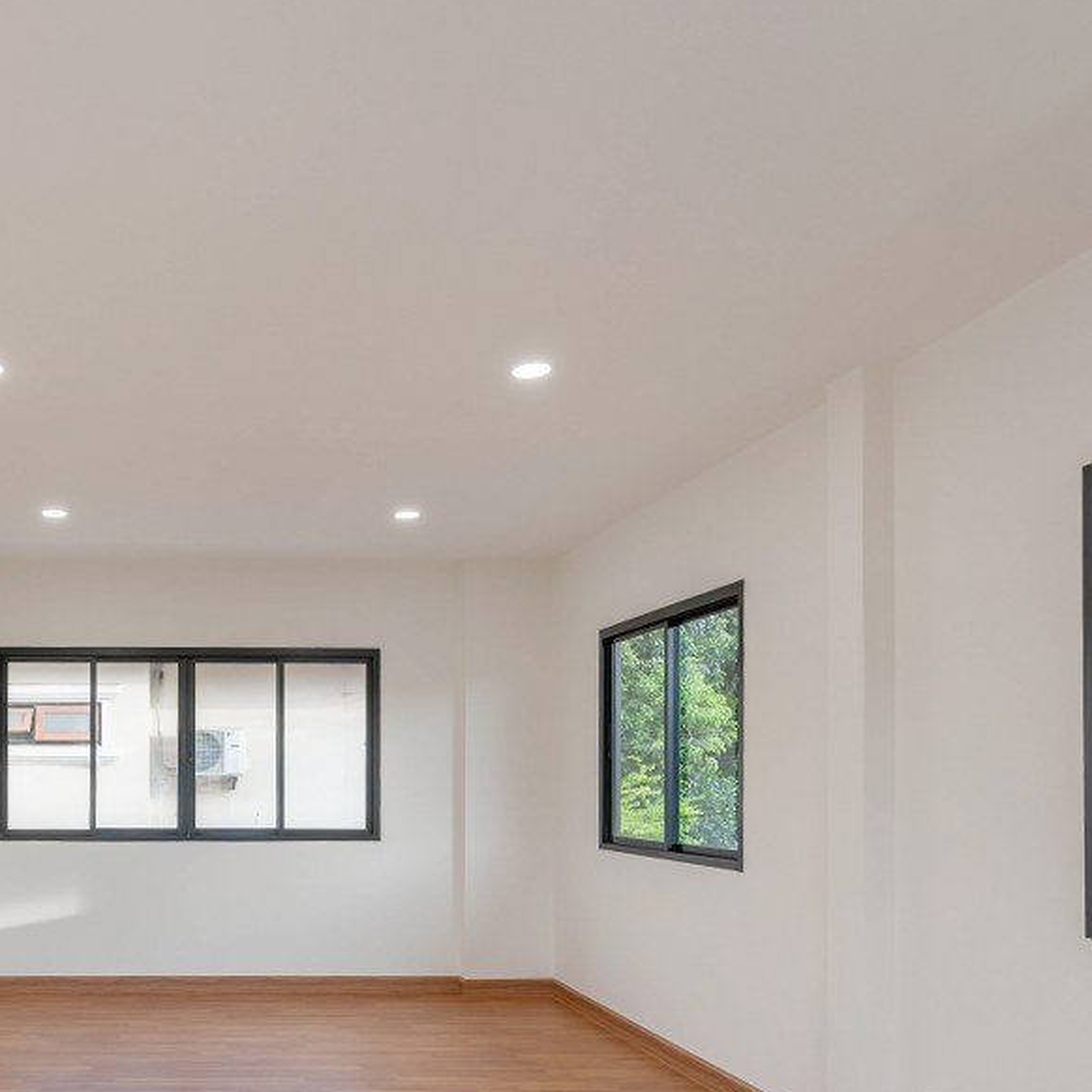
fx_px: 1033
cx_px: 206
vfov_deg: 53.7
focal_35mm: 29
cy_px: 790
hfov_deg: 51.9
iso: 100
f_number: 5.6
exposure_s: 1/100
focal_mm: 15.5
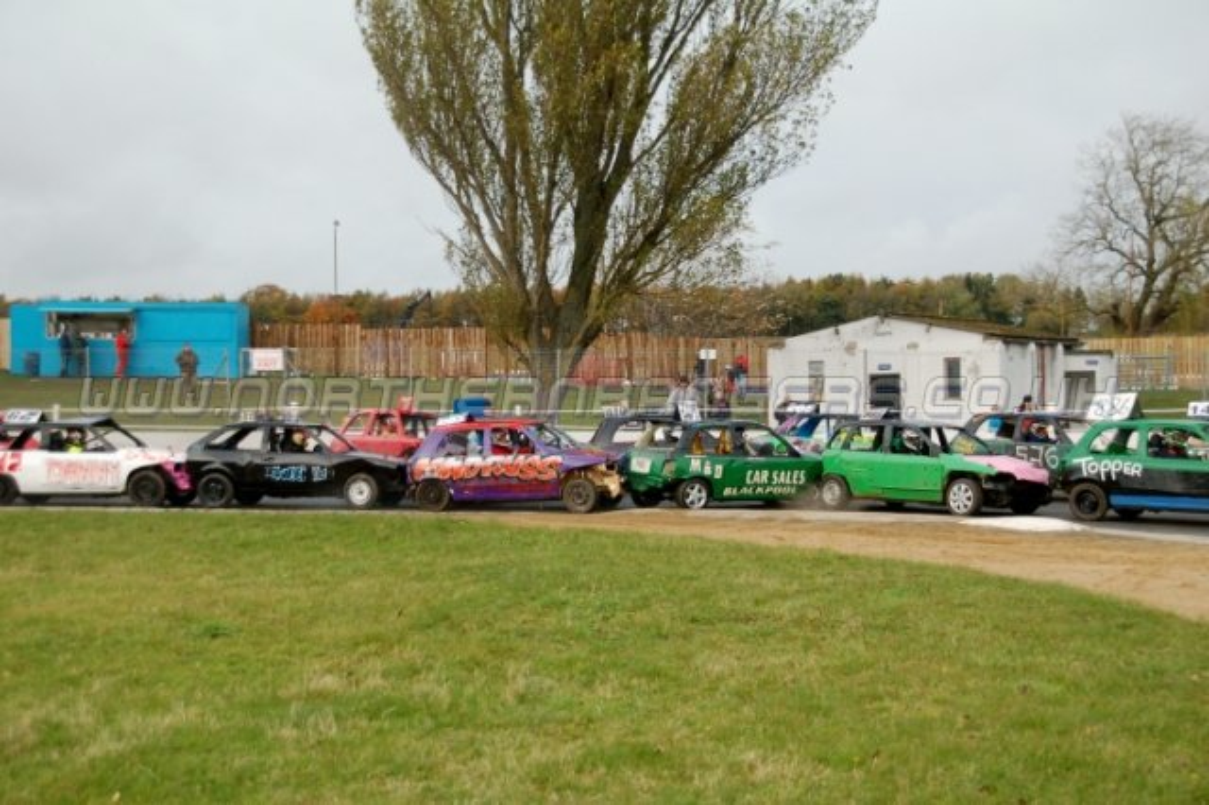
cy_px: 402
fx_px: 2014
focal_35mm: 60
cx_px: 604
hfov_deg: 33.4
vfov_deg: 22.6
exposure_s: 1/500
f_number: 4.8
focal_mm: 40
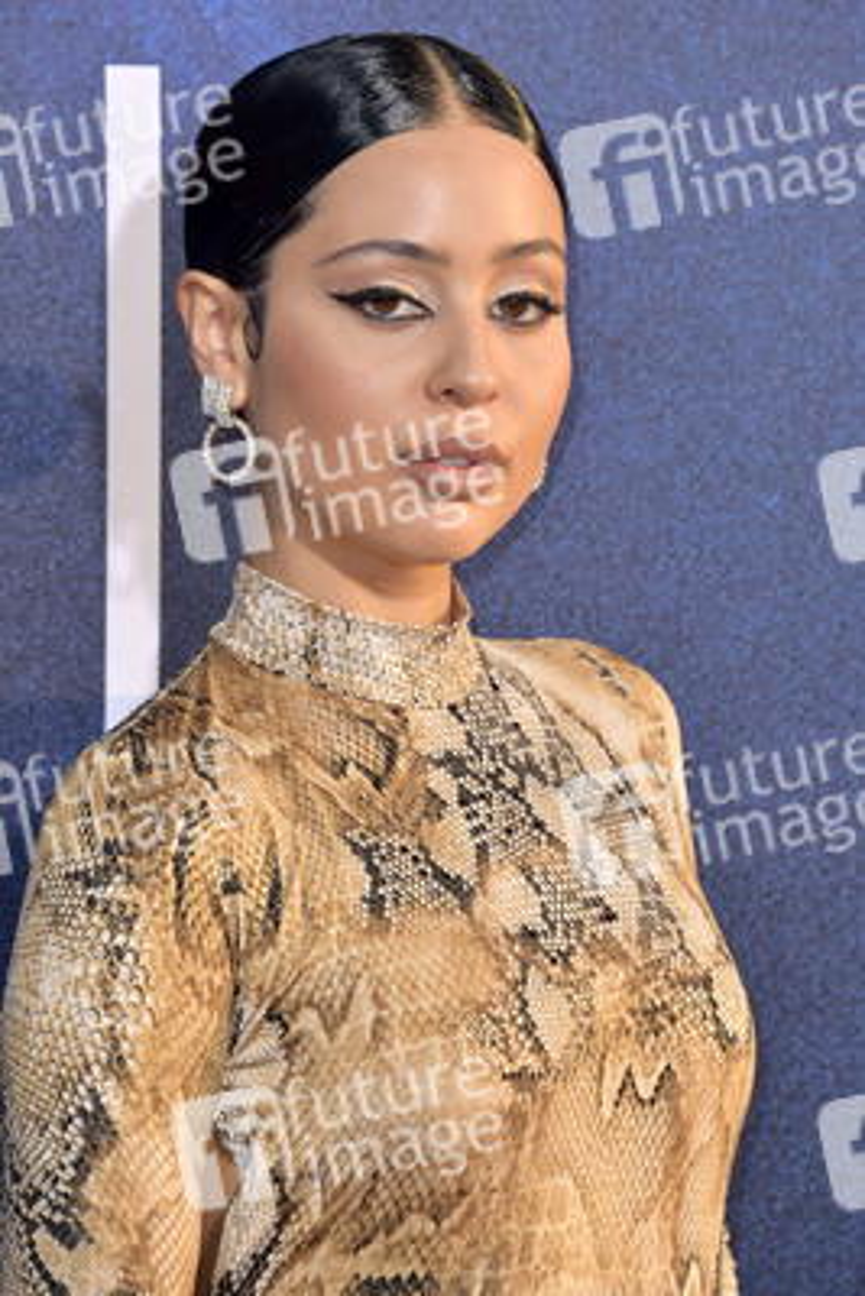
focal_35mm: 190
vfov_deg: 10.8
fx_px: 6841
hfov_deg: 7.2
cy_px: 648
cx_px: 432
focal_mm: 190
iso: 100
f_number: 7.1
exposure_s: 1/250
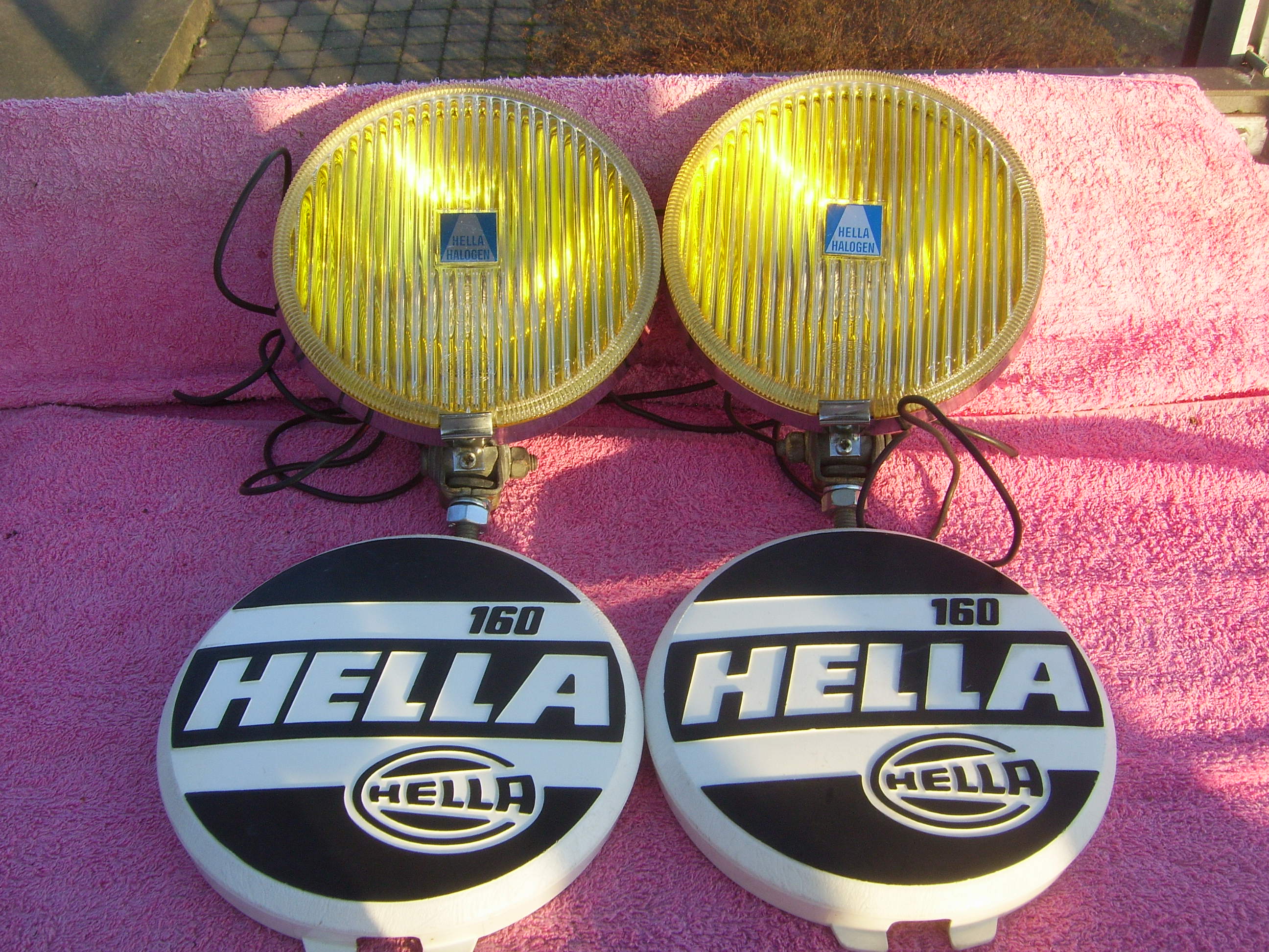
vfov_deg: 37.7
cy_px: 476
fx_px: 1393
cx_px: 634
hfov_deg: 49.0
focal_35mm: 38
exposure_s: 1/80
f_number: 6.4
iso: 50
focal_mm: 7.8
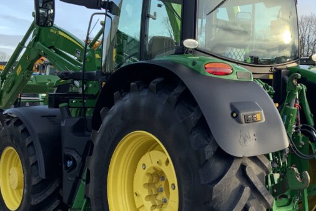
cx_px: 228
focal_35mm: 61
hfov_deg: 32.4
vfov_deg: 22.3
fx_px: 536
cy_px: 126
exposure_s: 1/360
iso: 16
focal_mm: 3
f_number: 1.8
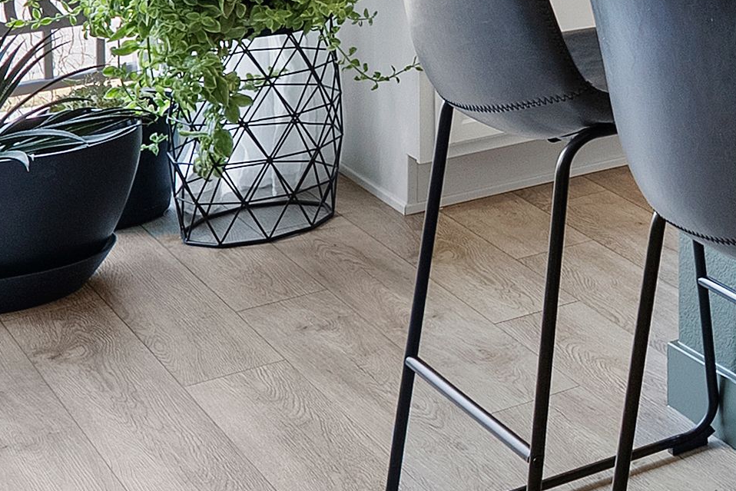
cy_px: -399
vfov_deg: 13.2
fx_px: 1901
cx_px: 1452
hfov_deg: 16.7
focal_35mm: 93
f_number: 9
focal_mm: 21
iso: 640
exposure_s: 1/15
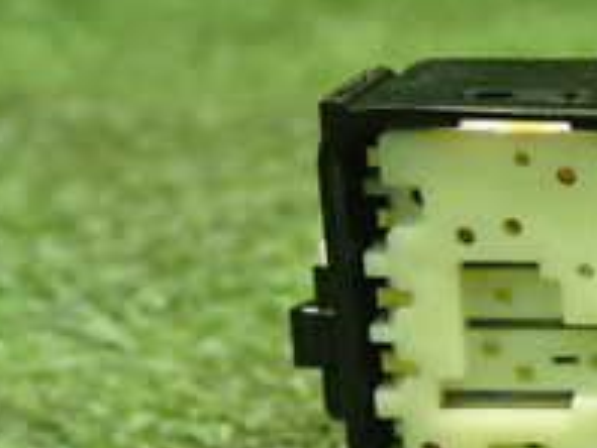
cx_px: 888
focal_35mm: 125
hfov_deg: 14.7
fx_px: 2157
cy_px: 460
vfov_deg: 11.7
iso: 1000
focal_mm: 7.31
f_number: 2.8
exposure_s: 1/80
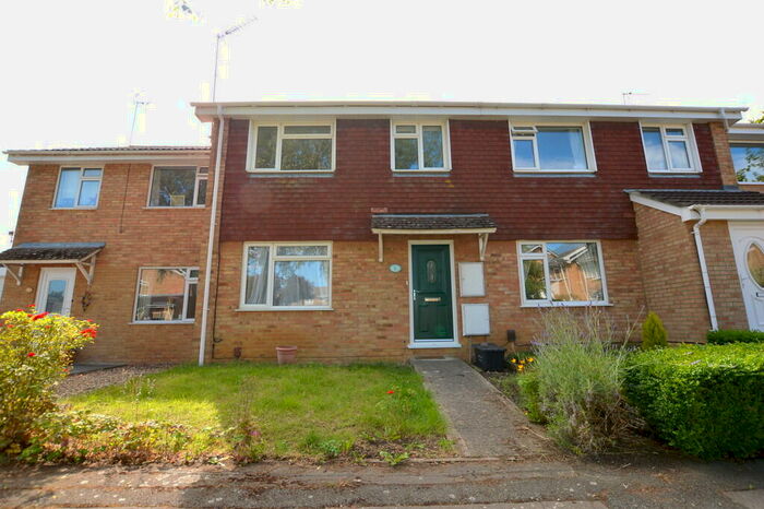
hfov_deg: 100.4
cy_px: 254
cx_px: 382
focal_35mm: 15
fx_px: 318
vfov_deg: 77.3
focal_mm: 10
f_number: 6.3
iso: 100
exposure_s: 1/160
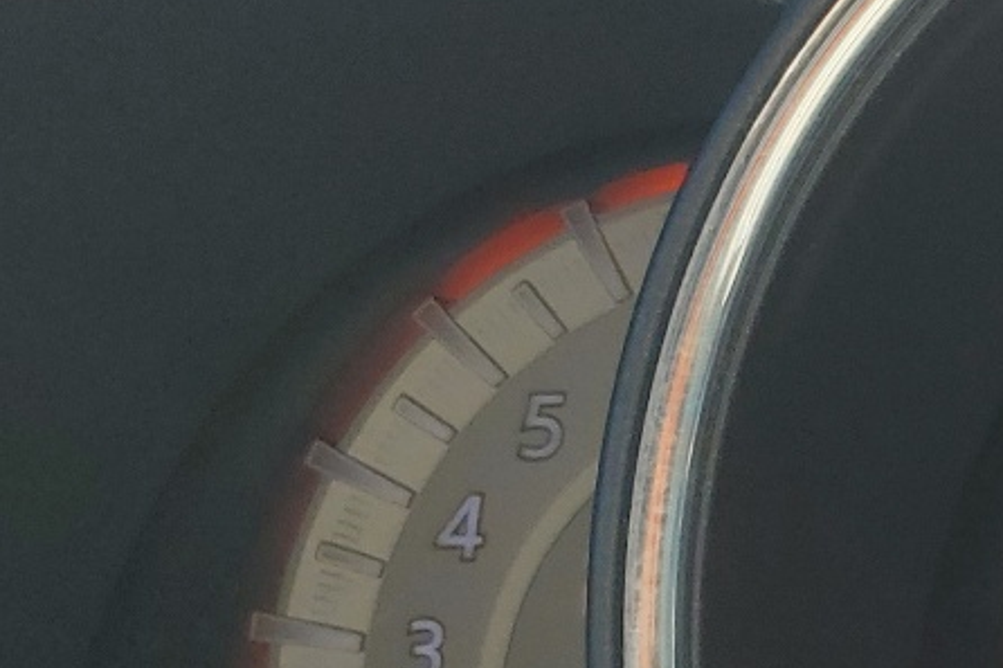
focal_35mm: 97
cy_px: 677
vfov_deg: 13.9
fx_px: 2701
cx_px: 1727
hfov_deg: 17.6
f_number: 1.5
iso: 50
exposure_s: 1/370
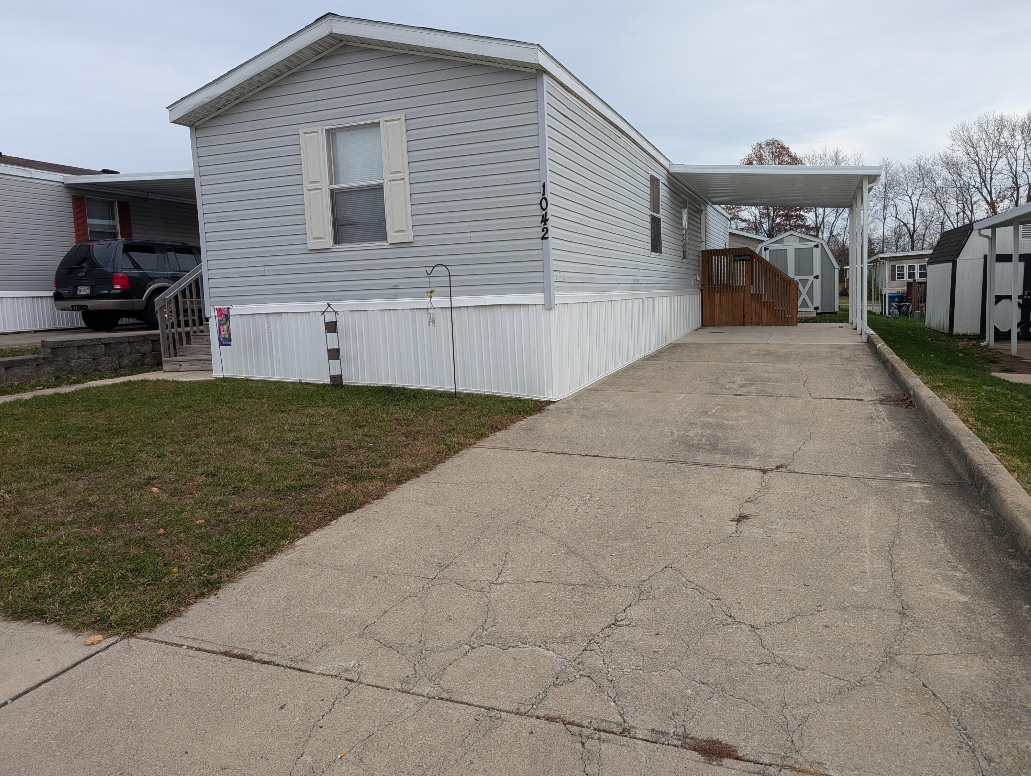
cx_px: 516
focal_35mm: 24
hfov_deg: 71.5
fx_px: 716
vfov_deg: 56.9
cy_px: 388
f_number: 1.68
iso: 18
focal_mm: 6.9
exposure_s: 1/499
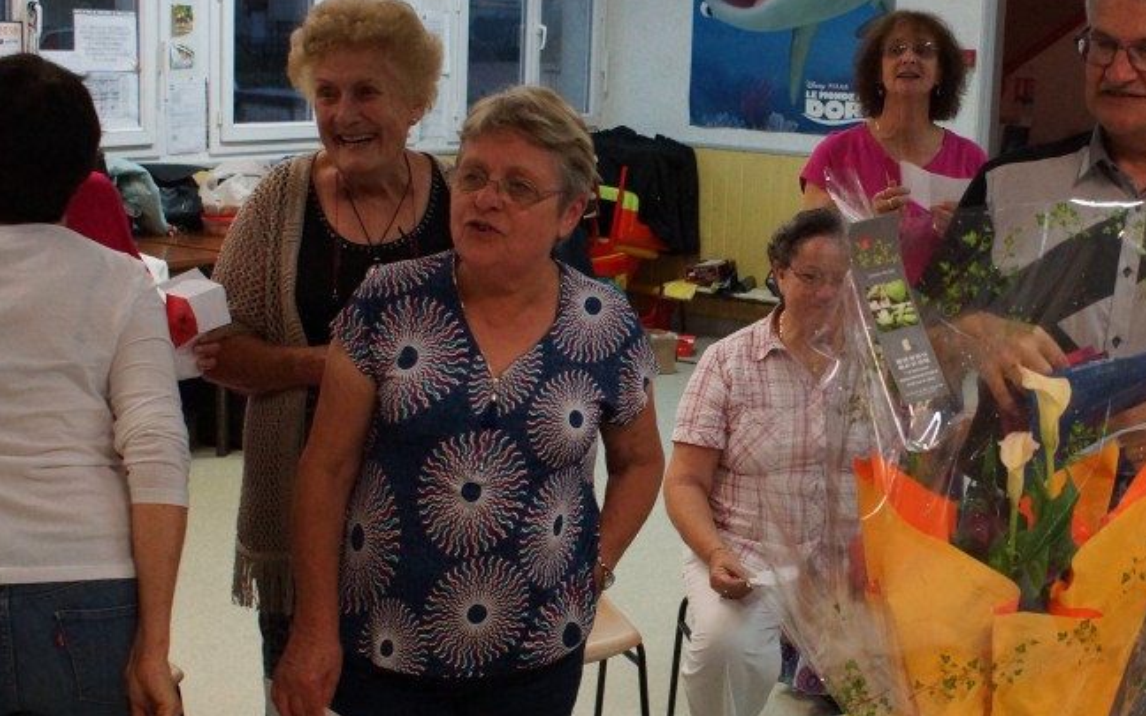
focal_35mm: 58
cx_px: 847
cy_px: 343
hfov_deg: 34.4
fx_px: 1811
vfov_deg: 22.4
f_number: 4.5
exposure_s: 1/160
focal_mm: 24
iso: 1600
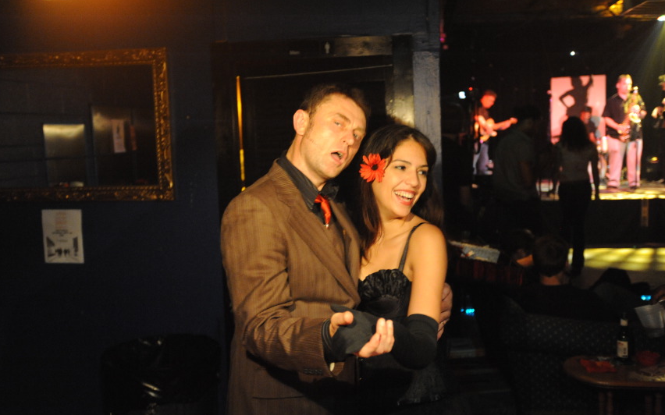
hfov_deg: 54.0
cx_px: 333
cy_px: 212
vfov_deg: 35.3
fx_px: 652
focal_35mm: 36
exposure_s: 1/30
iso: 6400
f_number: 2.8
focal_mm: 35
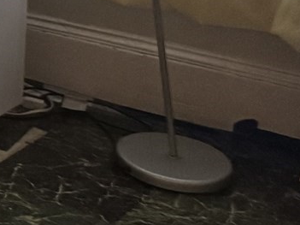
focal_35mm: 140
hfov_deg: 10.8
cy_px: -271
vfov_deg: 9.6
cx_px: -530
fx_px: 1213
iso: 500
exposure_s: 1/60
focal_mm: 6.76
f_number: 1.78
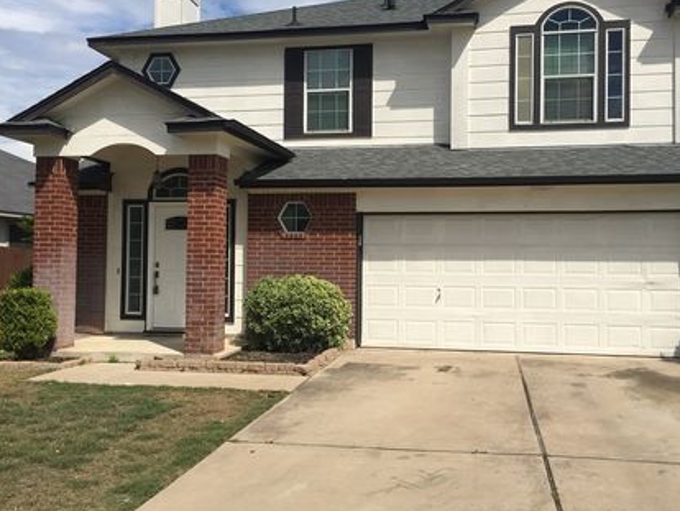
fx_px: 688
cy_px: 247
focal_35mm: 35
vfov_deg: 40.7
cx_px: 370
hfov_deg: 52.5
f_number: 2.2
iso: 25
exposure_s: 1/2747
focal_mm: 4.15
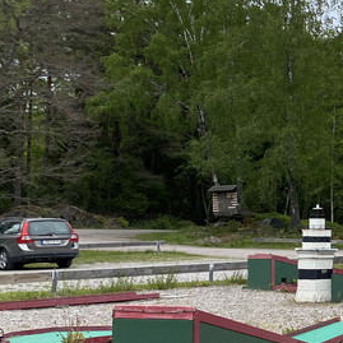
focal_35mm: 82
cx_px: 589
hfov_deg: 17.7
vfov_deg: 21.1
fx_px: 919
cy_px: 198
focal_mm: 4.25
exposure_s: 1/1300
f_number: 1.8
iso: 32
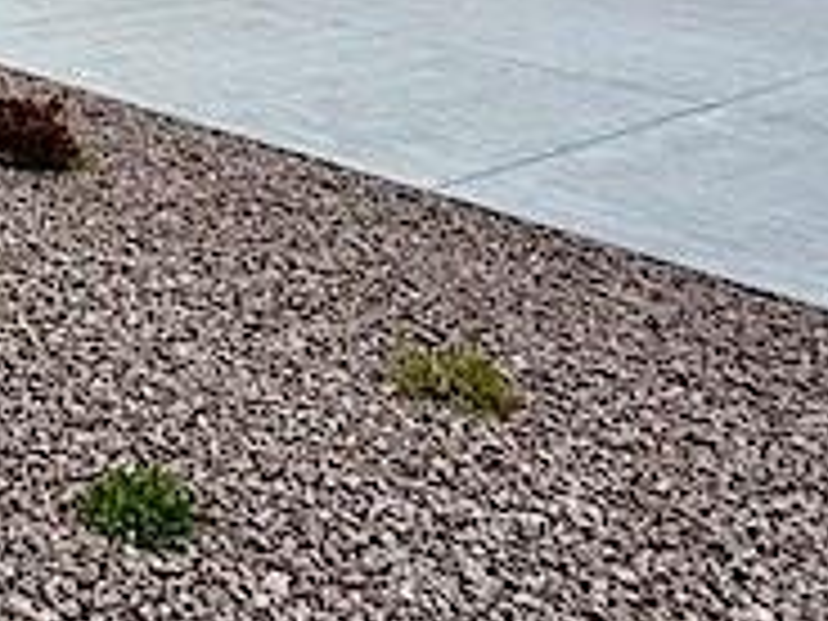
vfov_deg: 21.8
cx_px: -351
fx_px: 1363
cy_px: -286
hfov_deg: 26.4
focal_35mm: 57
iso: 64
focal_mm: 2.22
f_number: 2.2
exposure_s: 1/2320
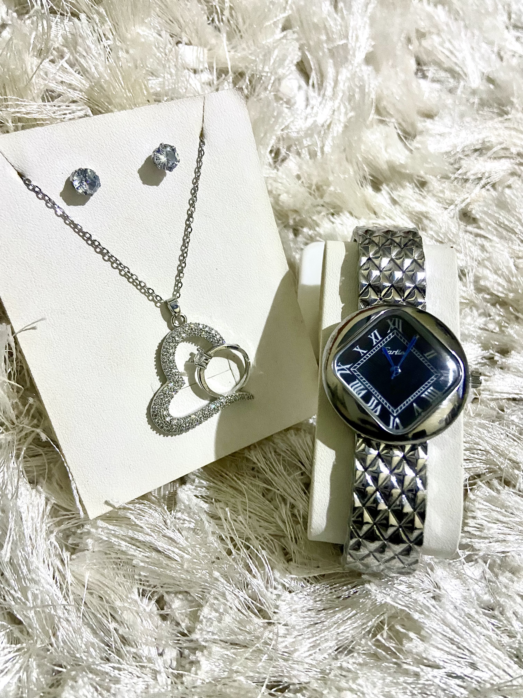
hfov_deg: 53.1
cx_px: 262
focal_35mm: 26
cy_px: 349
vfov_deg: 67.3
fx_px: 524
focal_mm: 4.25
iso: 640
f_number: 1.8
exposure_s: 1/30
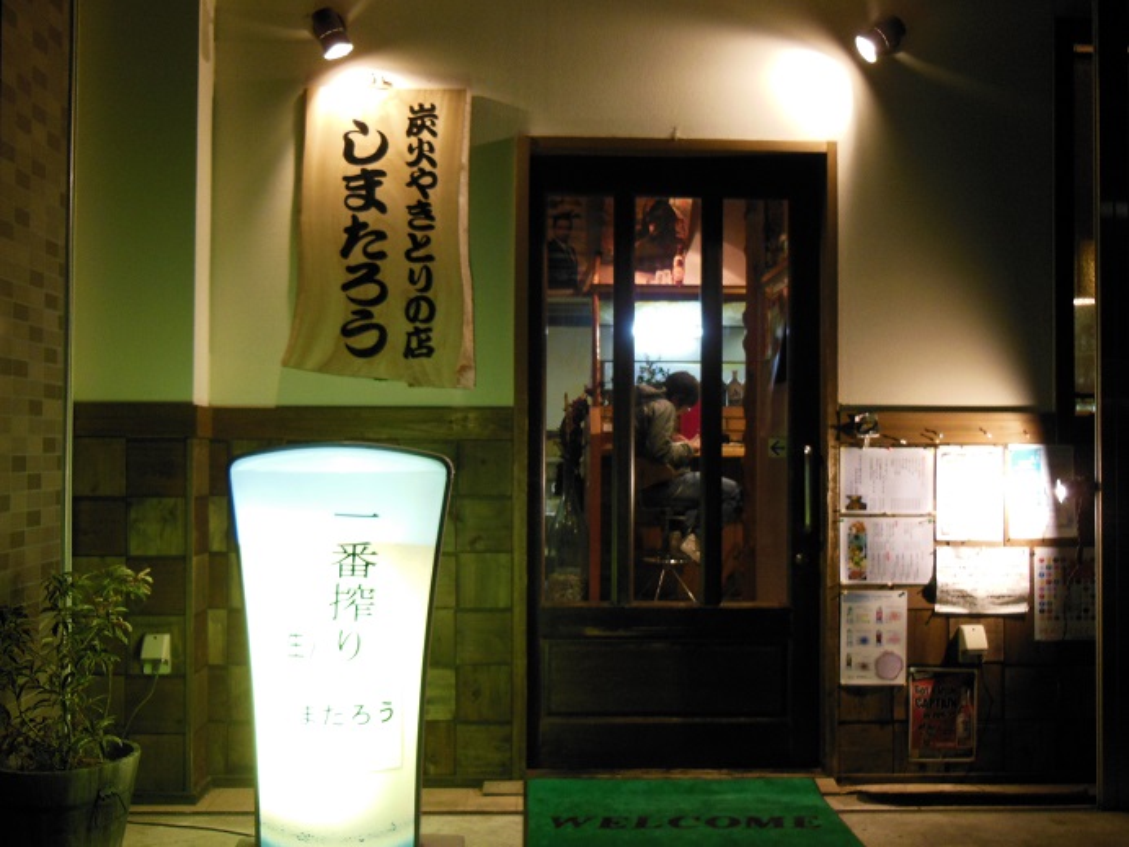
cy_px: 424
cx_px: 564
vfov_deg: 36.8
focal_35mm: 39
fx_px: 1272
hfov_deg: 47.9
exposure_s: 1/8
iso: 400
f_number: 4.1
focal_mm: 6.9
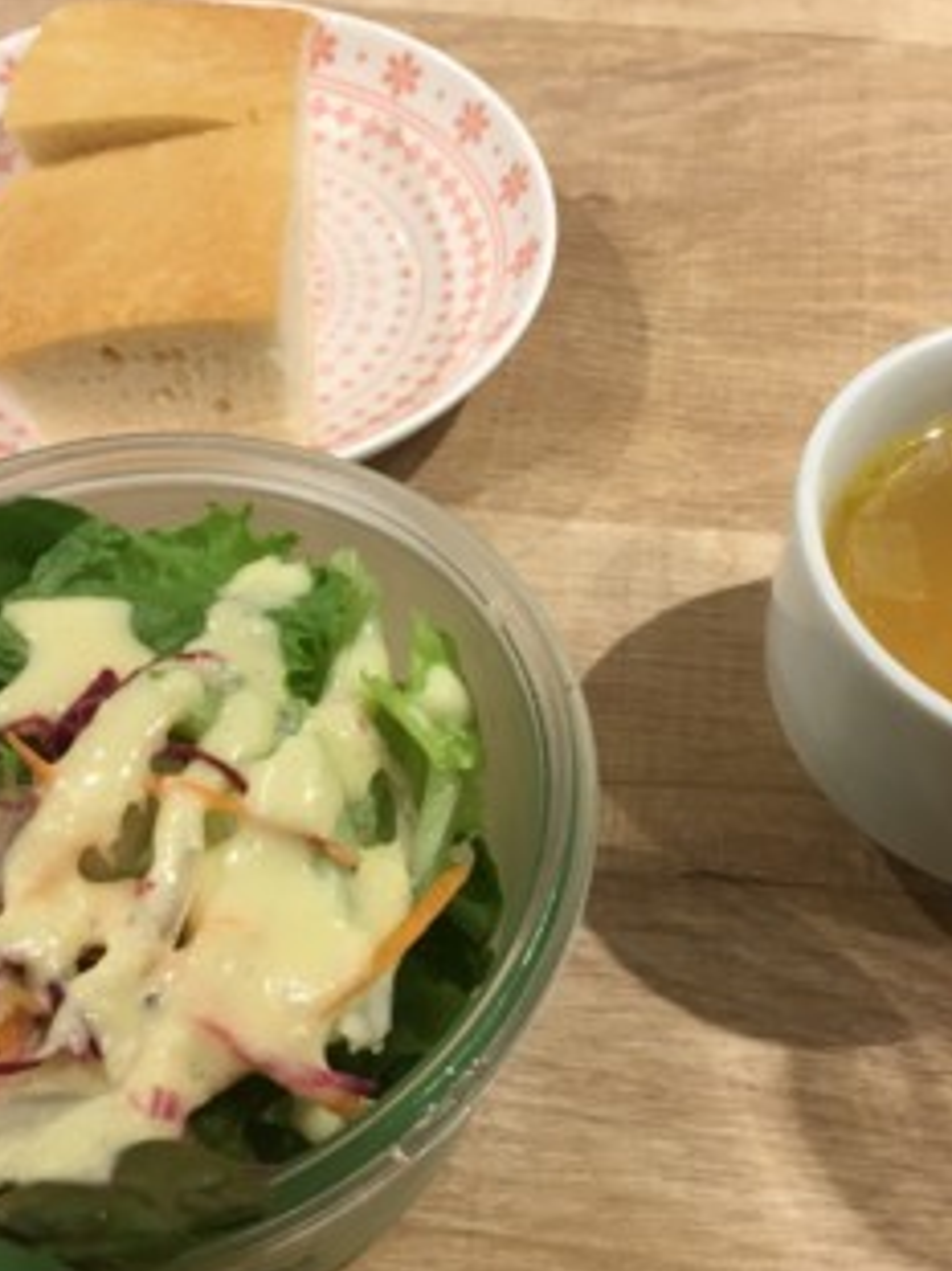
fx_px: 1541
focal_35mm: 42
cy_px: 642
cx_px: 568
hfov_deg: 34.2
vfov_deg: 44.8
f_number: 2.2
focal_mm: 4.15
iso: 80
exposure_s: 1/30
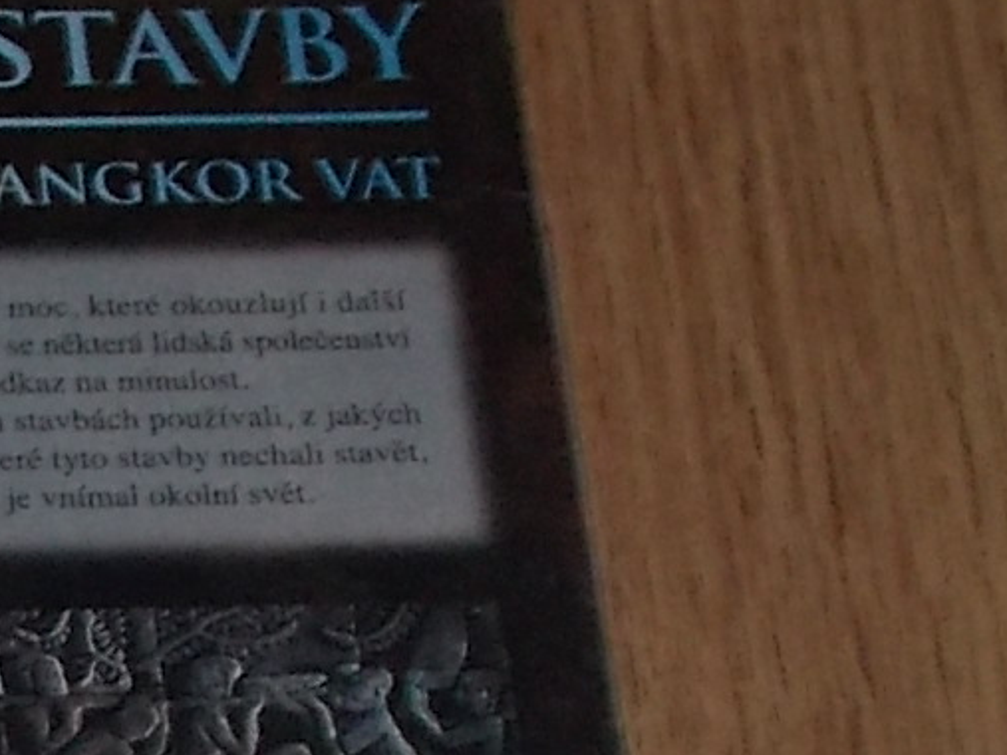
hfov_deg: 14.3
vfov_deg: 10.9
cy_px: 1176
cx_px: -435
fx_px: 3781
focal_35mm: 130
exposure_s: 1/30
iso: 200
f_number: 3.3
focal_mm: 4.1
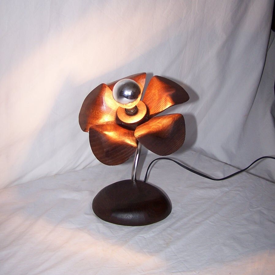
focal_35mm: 45
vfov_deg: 37.2
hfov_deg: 37.6
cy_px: 96
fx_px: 404
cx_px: 138
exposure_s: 1/60
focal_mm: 6.3
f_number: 2.8
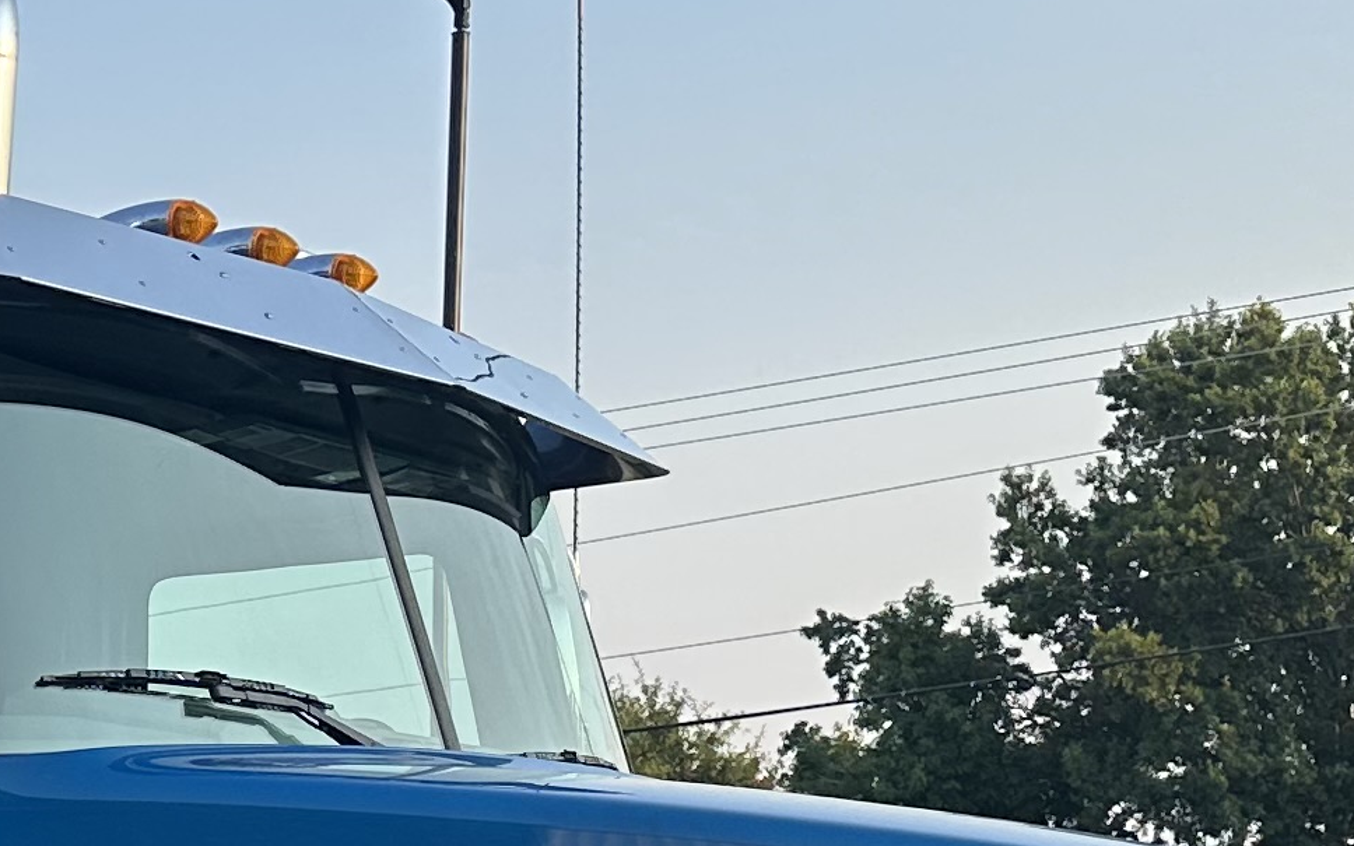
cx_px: -239
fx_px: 3911
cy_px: 1215
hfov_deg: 18.7
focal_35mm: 106
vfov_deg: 11.9
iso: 80
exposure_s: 1/1050
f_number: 1.78
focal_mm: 6.86
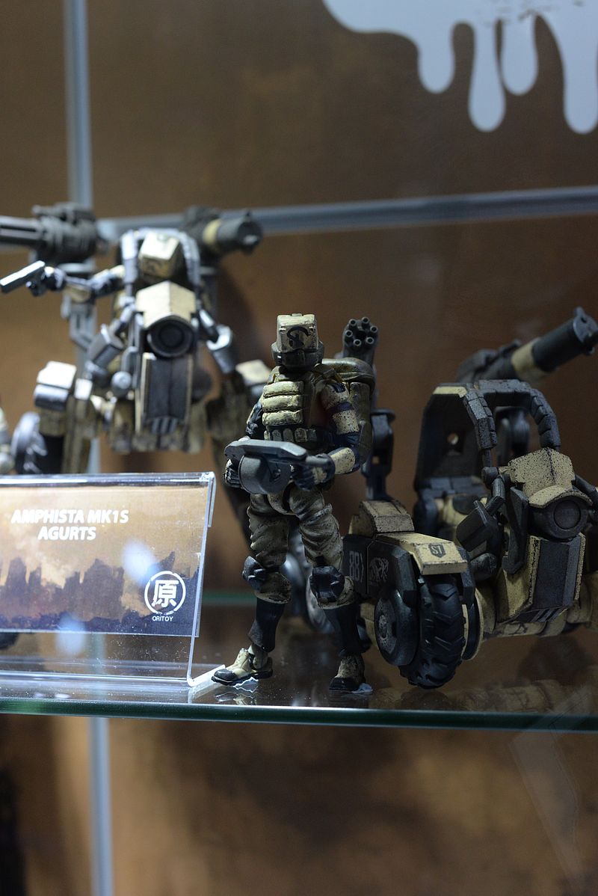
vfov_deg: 39.6
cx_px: 299
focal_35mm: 50
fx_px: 1244
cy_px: 448
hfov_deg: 27.0
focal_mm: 50
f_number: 5.6
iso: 2000
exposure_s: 1/100
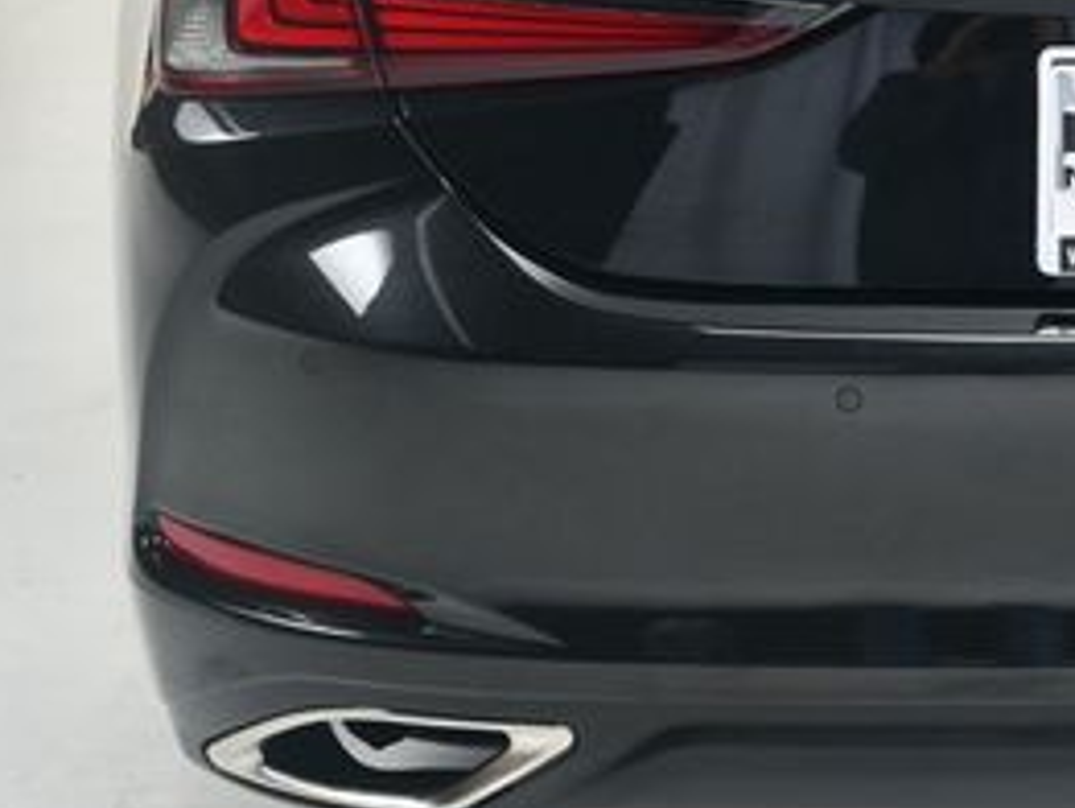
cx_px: 1161
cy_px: 33
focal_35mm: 120
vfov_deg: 12.2
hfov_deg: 16.0
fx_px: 3728
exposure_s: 1/160
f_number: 10
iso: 100
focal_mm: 34
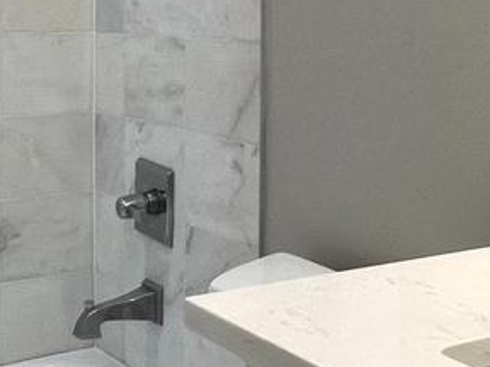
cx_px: 322
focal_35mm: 65
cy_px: 29
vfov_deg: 22.0
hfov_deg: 29.6
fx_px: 920
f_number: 1.8
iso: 250
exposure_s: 1/120
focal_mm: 1.57
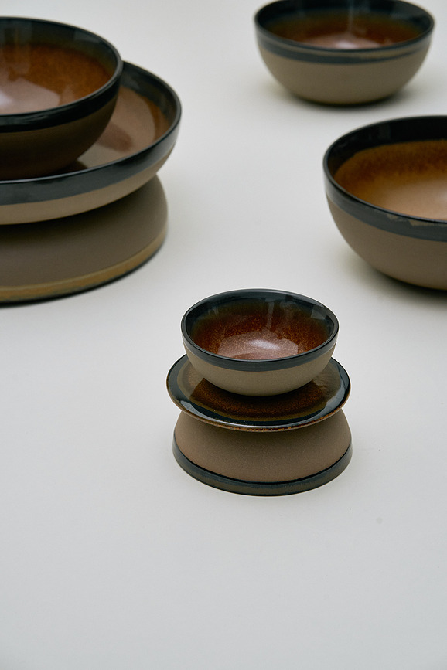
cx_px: 224
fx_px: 1583
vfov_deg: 23.9
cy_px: 335
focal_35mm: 85
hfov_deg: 16.1
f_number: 9
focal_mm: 85
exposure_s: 1/250
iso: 1000
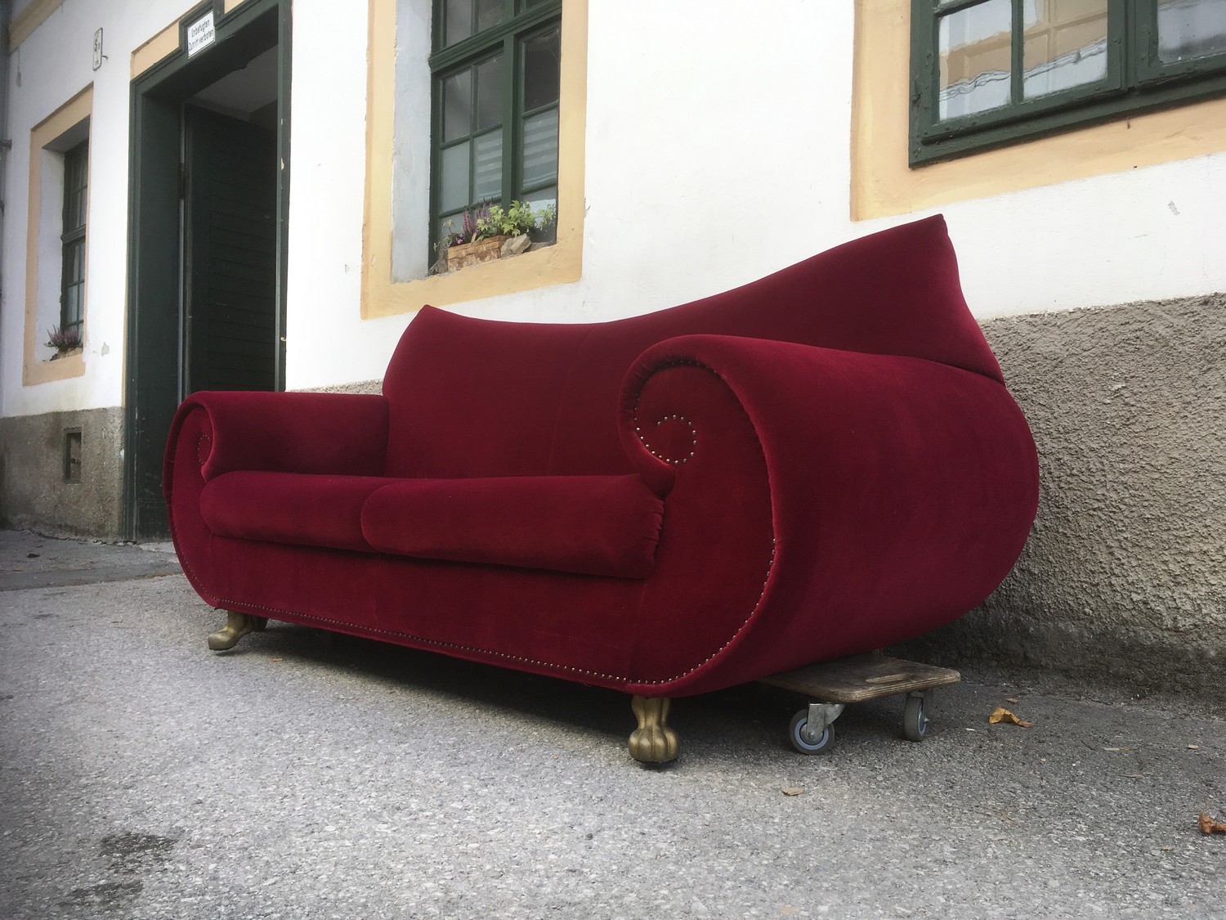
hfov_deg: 61.7
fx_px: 1027
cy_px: 460
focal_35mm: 29
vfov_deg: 48.2
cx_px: 613
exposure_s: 1/298
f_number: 2.2
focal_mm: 4.15
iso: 25
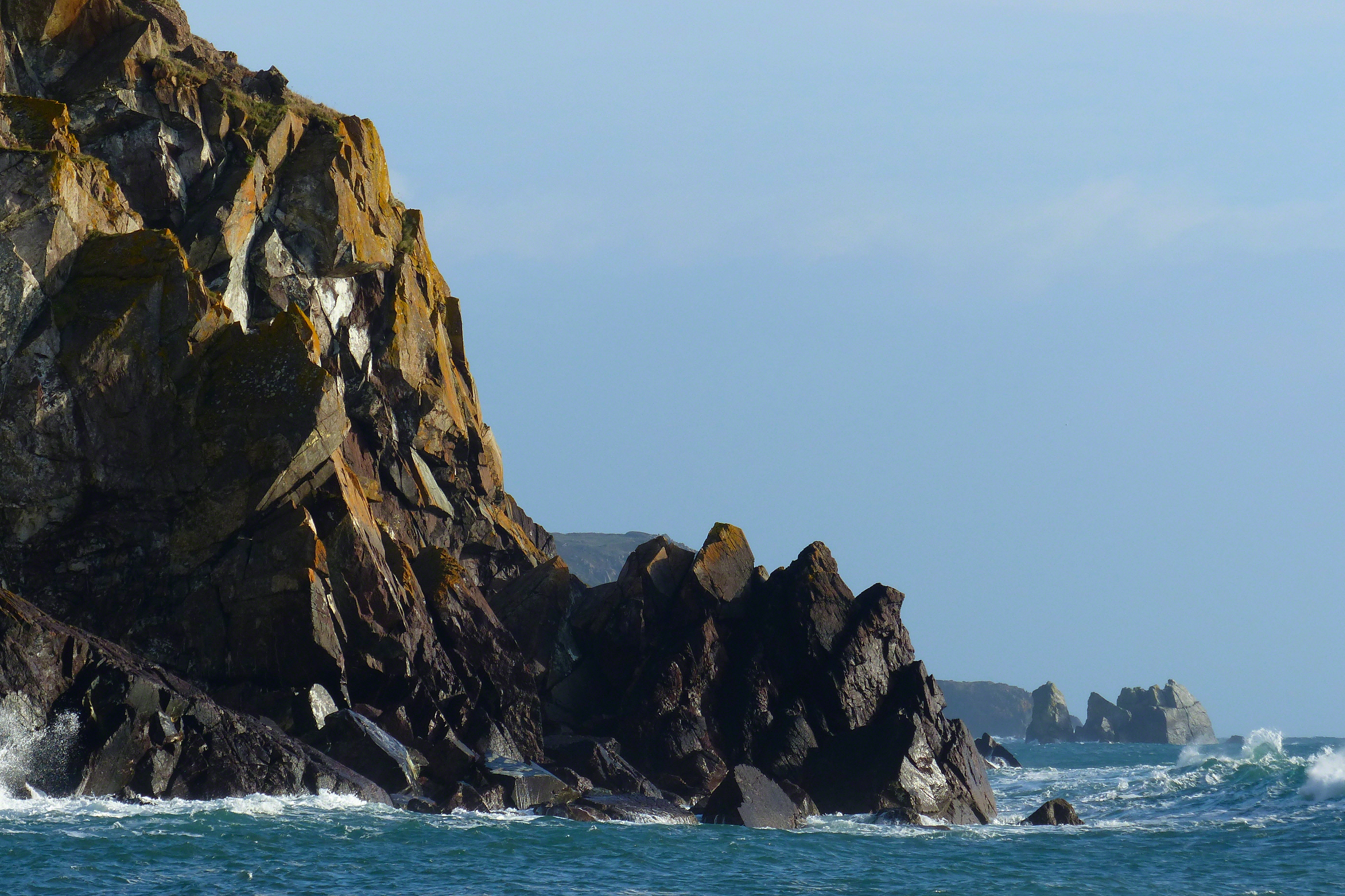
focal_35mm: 297
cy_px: 469
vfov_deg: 4.6
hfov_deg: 6.9
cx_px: 672
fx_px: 11096
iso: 100
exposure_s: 1/800
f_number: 4
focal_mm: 51.2
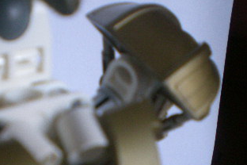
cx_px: 49
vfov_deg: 16.7
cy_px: 145
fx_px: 556
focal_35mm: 81
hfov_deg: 24.7
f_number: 3.1
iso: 200
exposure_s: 1/26
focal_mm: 6.3
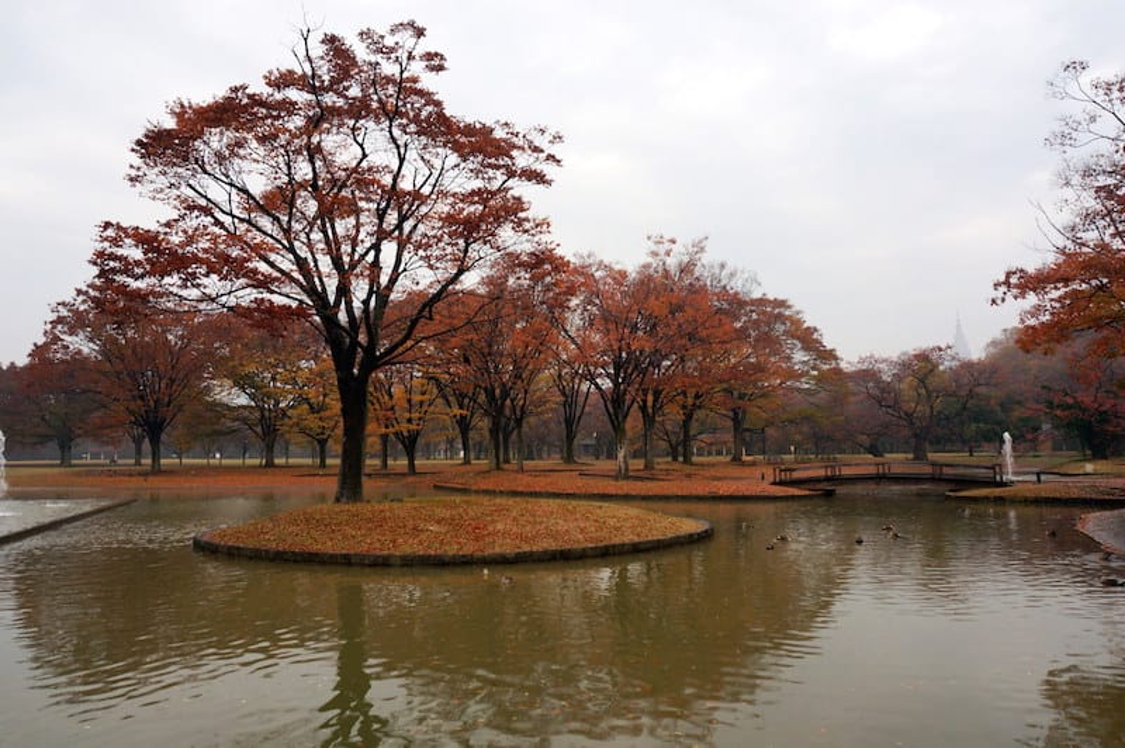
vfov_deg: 53.1
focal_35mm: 24
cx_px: 562
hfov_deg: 73.8
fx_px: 749
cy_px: 374
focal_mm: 16
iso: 100
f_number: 6.3
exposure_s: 1/80
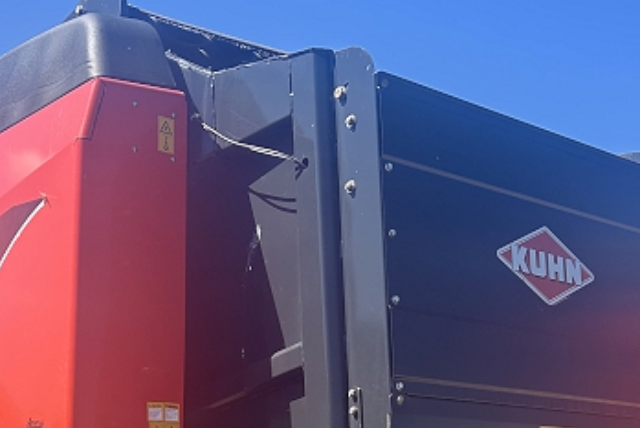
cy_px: 496
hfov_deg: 32.3
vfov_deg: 20.7
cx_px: 288
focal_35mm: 62
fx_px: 1103
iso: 50
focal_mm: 5.7
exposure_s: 1/2083
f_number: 1.5
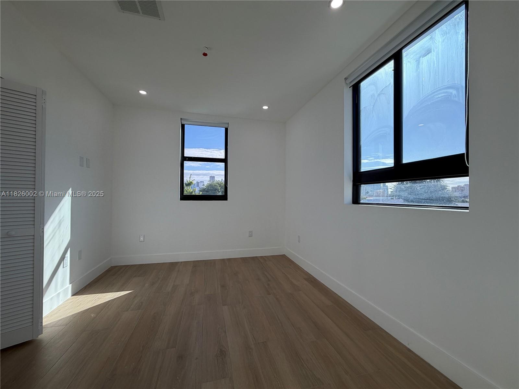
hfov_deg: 102.1
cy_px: 194
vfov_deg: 85.7
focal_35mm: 14
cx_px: 260
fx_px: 210
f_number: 2.2
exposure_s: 1/502
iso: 64
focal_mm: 2.22
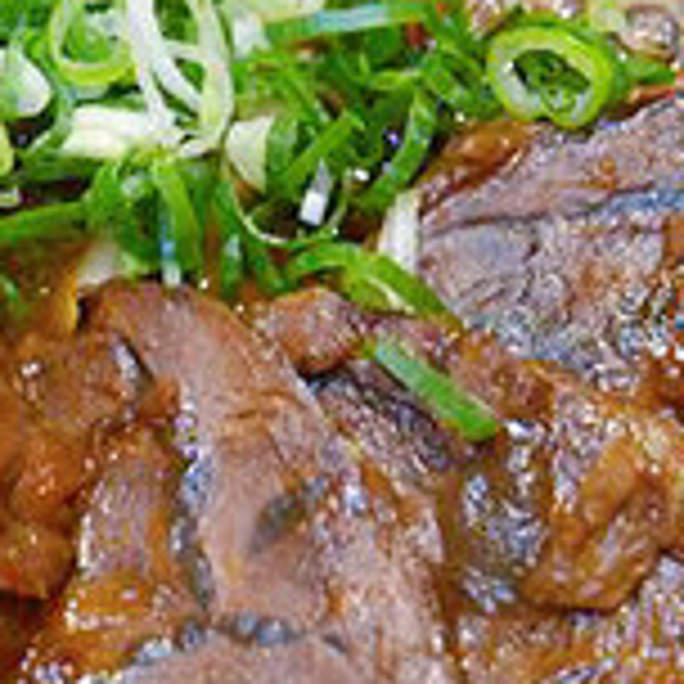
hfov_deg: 9.7
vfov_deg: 9.7
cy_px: 22
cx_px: 256
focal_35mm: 180
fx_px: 4024
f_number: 4
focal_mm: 38
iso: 320
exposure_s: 1/40
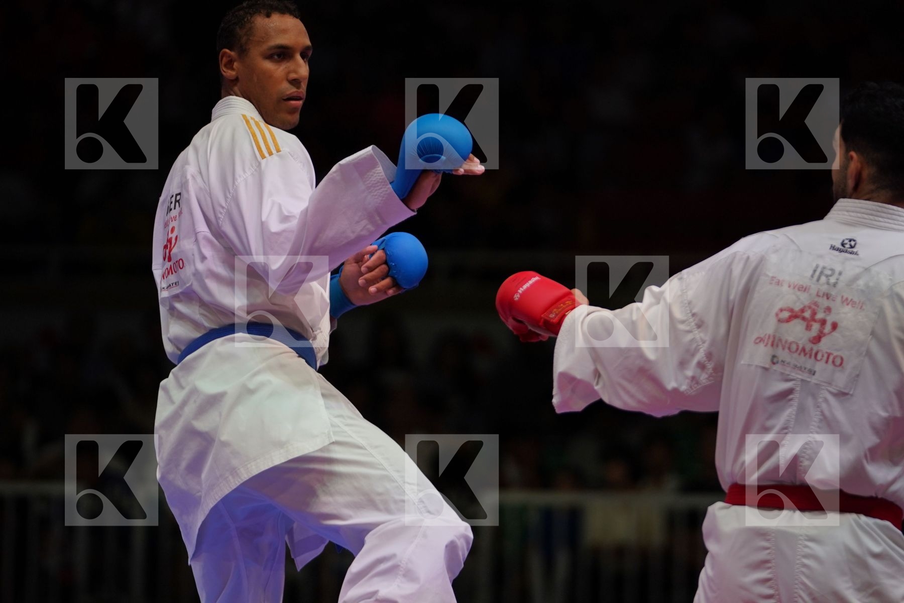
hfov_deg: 8.7
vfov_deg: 5.8
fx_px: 5976
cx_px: 452
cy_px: 302
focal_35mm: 238
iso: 400
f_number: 2.8
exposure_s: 1/1000
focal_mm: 159
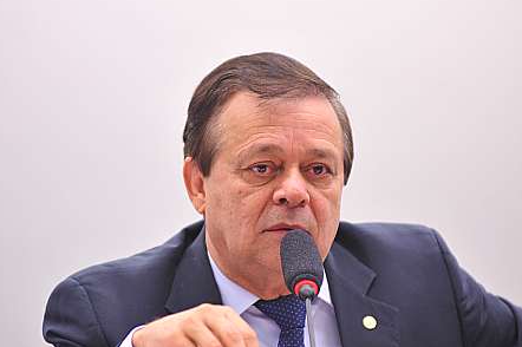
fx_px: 4405
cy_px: 199
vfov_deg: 4.5
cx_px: 249
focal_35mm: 304
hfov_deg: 6.8
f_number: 3.2
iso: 800
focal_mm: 200
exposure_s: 1/160
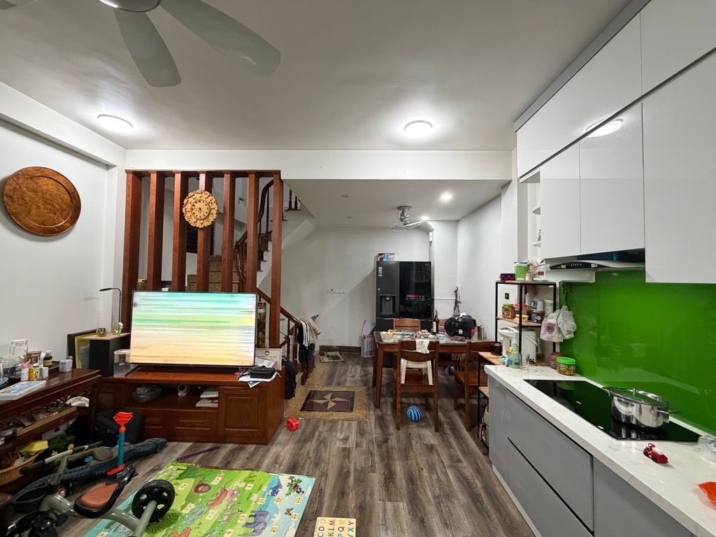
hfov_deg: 102.1
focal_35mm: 14
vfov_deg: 85.7
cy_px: 268
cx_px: 358
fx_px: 290
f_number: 2.2
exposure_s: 1/60
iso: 500
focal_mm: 2.22
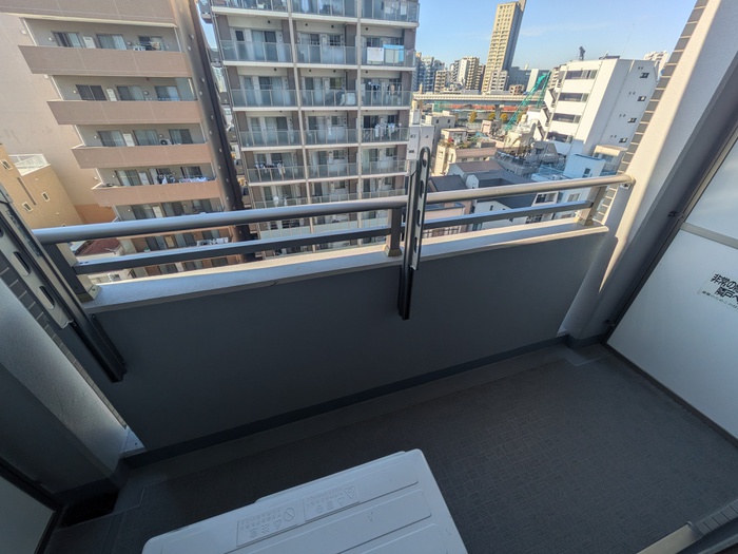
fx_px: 298
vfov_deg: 85.7
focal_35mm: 14
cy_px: 277
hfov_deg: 102.1
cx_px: 369
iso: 46
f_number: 2.2
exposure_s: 1/1458
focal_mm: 1.83
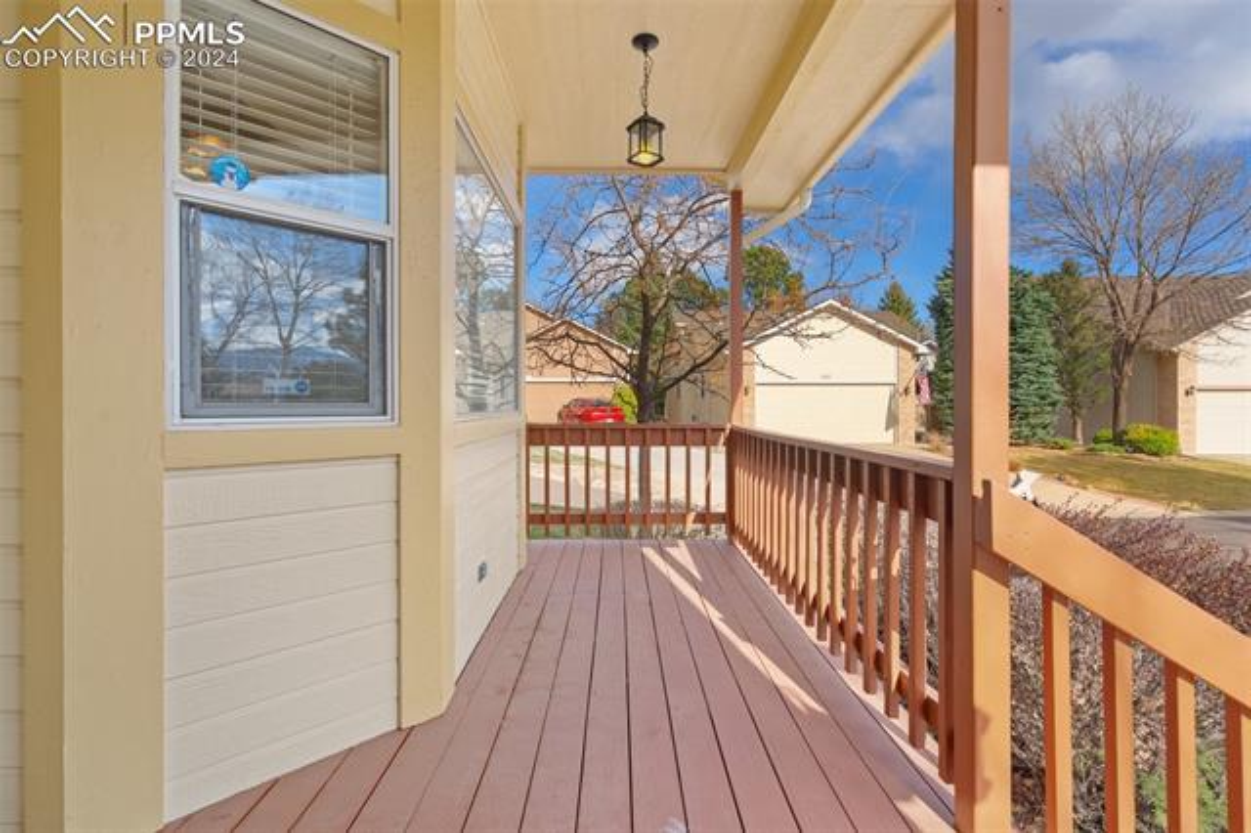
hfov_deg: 96.8
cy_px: 416
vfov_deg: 73.7
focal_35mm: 16
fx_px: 556
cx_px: 626
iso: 800
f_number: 7.1
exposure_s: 1/100
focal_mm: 16
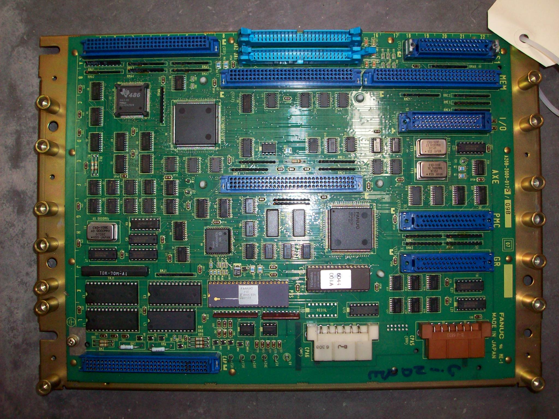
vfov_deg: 41.8
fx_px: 549
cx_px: 280
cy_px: 210
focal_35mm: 34
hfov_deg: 54.0
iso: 160
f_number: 2.8
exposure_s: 1/60
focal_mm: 5.7
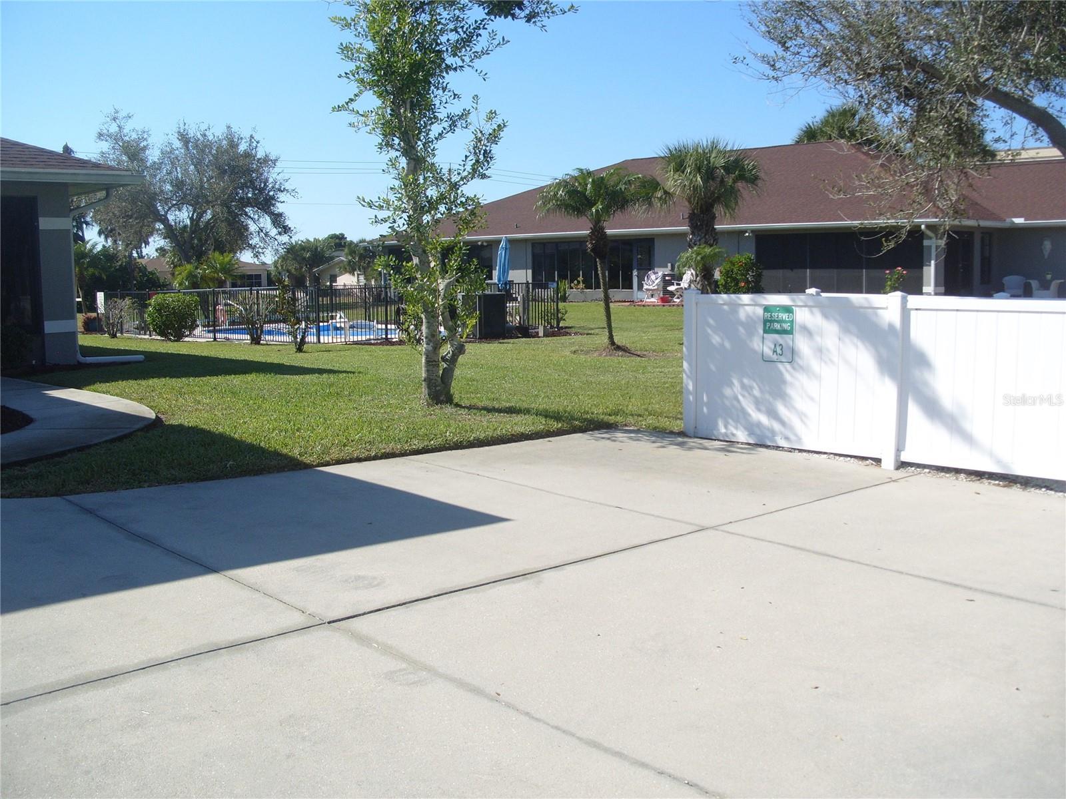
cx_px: 533
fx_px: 1078
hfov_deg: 52.6
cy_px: 400
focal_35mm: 35
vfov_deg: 40.7
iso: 80
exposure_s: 1/2000
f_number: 2.8
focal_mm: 7.8
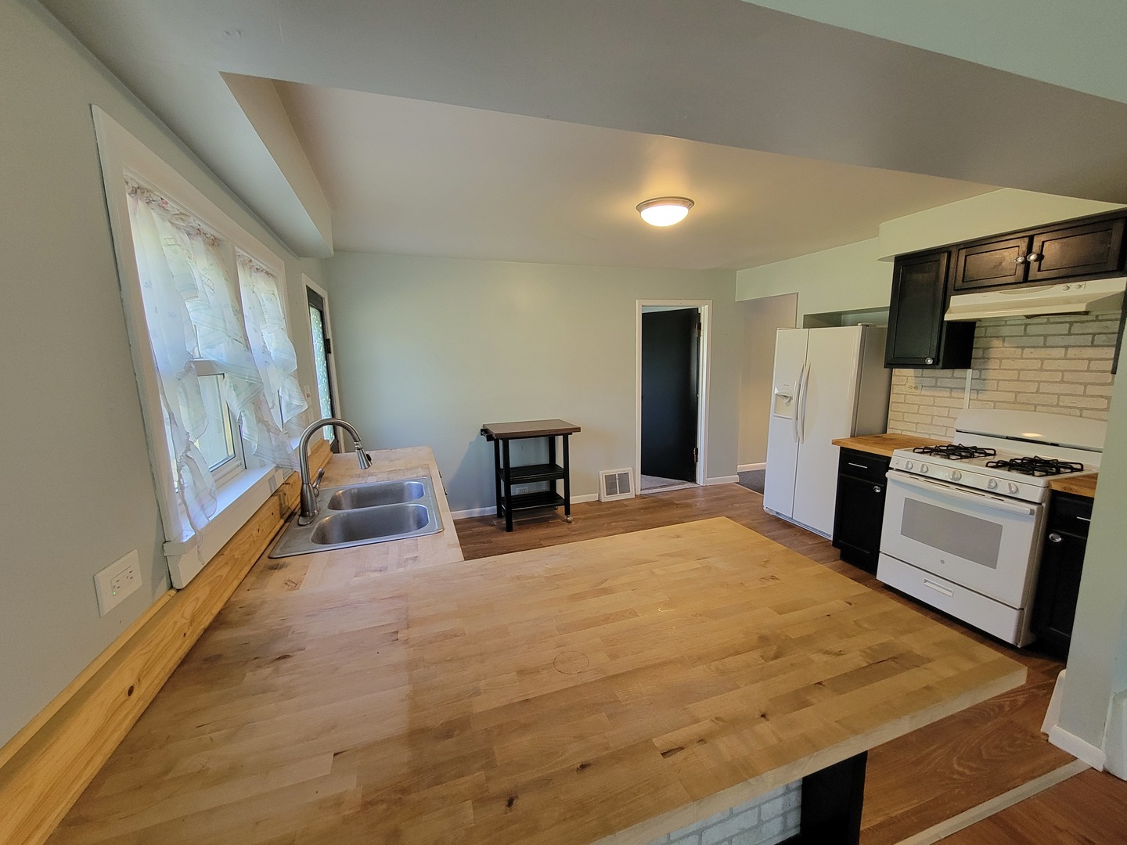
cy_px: 422
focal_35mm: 13
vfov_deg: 89.9
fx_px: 423
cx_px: 564
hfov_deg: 106.2
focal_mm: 2.2
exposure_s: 1/60
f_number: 2.2
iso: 320
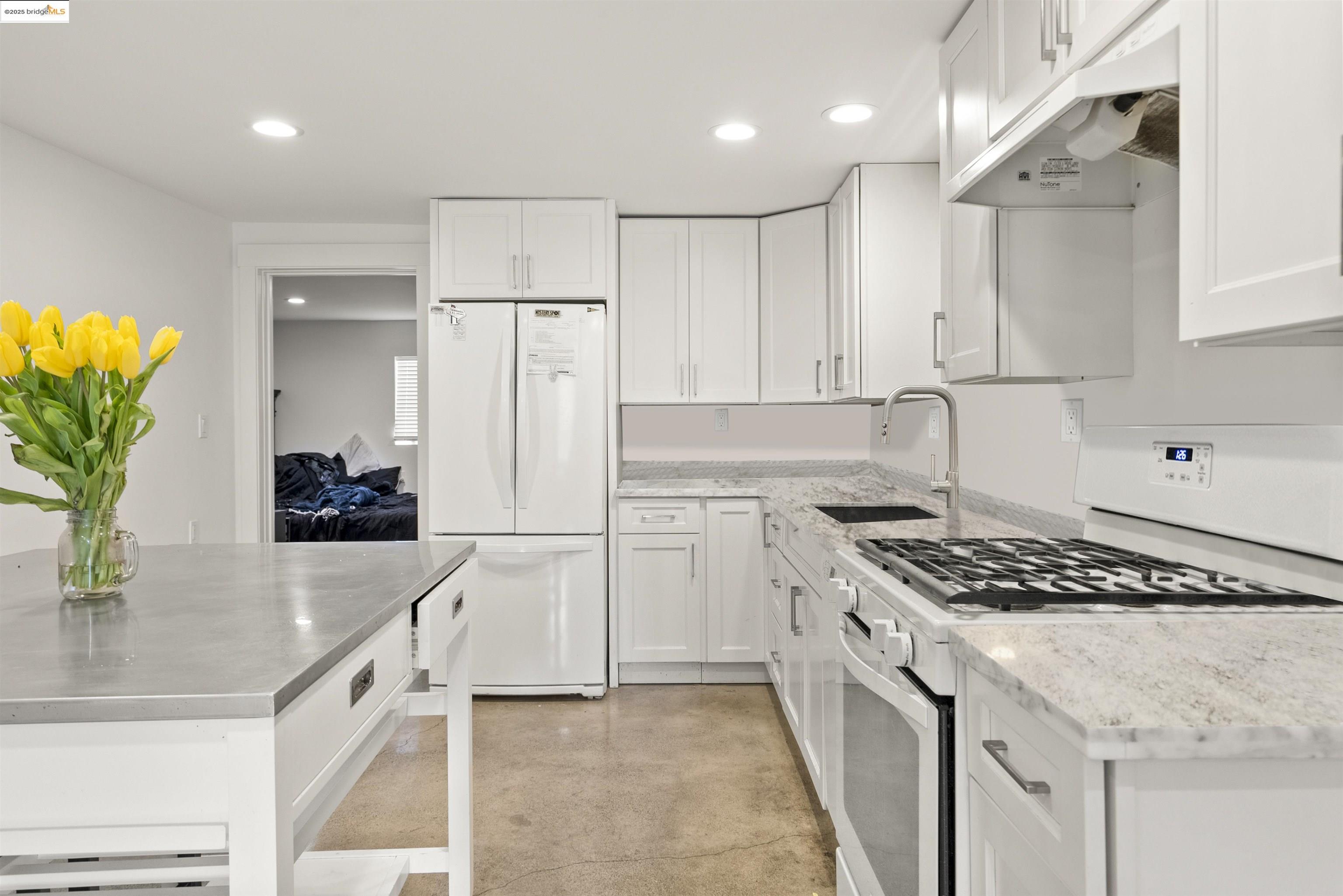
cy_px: 448
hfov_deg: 76.1
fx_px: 858
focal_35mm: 23
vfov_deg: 55.2
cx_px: 672
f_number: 8
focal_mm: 23
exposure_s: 1/2.5
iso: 500
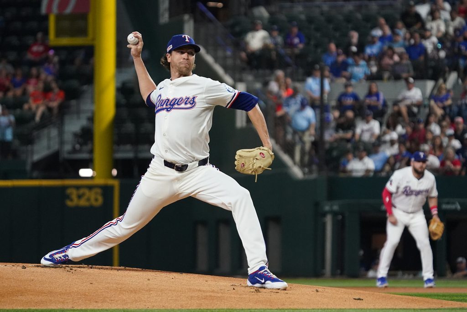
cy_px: 156
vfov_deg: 4.8
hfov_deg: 7.2
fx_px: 3710
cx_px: 234
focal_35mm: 286
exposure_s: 1/2000
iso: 6400
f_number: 5.6
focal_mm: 286
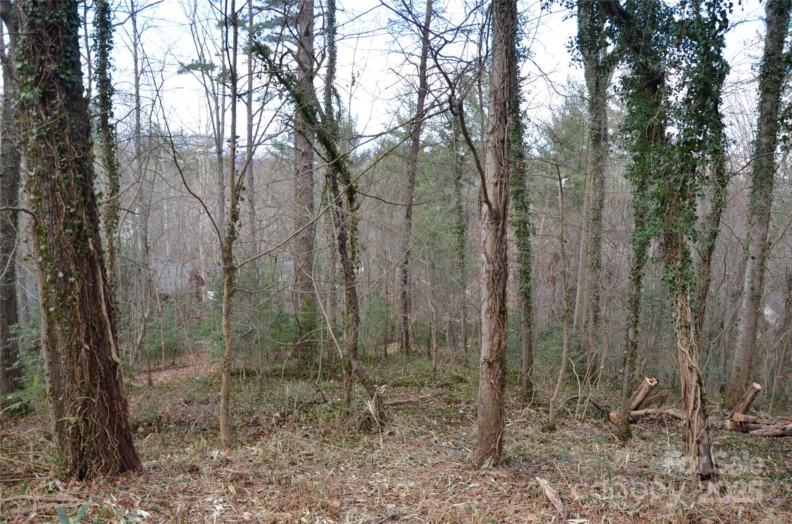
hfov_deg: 67.5
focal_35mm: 27
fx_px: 593
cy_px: 262
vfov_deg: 47.7
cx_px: 396
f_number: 5.6
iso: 250
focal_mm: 18
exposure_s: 1/125
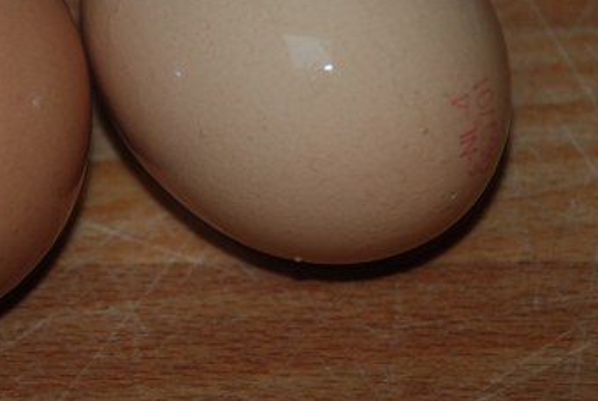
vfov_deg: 3.9
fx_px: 5938
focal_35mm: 357
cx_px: 141
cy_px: 121
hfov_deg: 5.8
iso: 200
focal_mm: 135
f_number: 5.6
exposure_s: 1/60
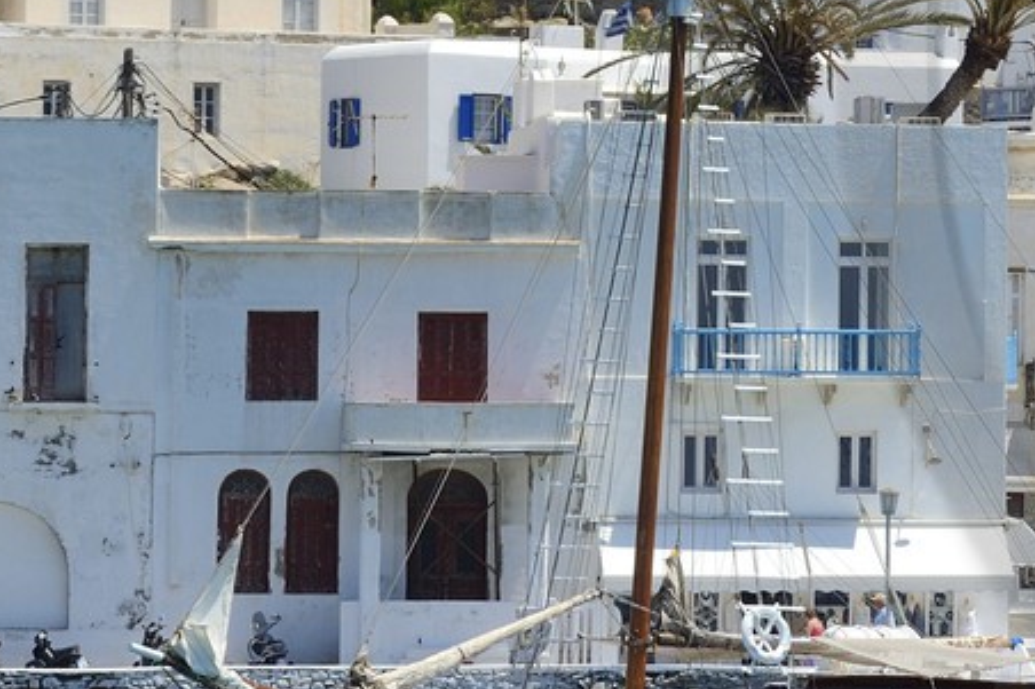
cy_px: 53
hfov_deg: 5.7
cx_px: 1768
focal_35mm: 354
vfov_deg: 3.9
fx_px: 10173
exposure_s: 1/400
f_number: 11
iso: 200
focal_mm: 100
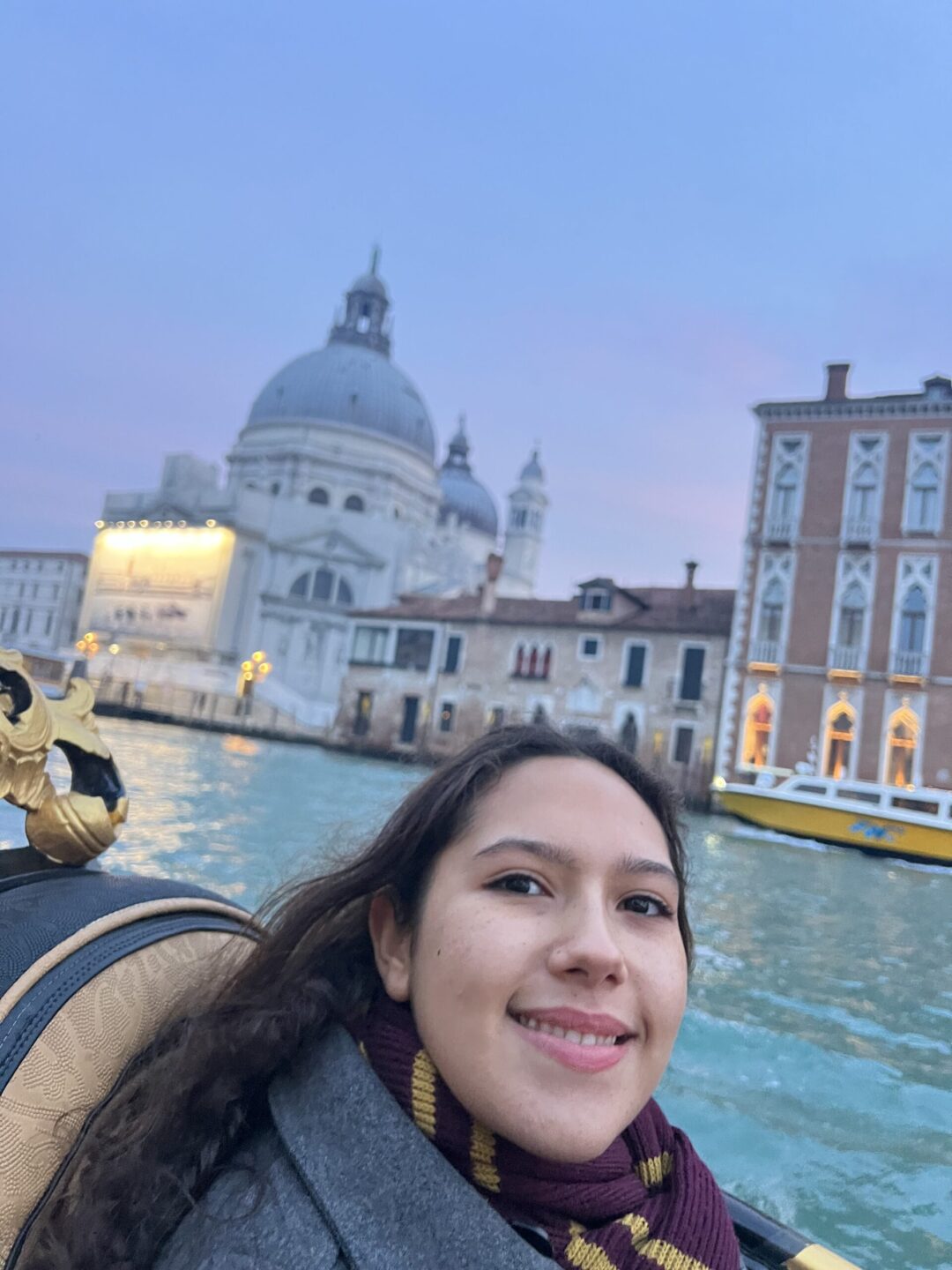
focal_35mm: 26
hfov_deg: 53.1
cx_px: 476
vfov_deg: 67.3
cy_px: 635
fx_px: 953
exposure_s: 1/60
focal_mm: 5.7
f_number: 1.5
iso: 320
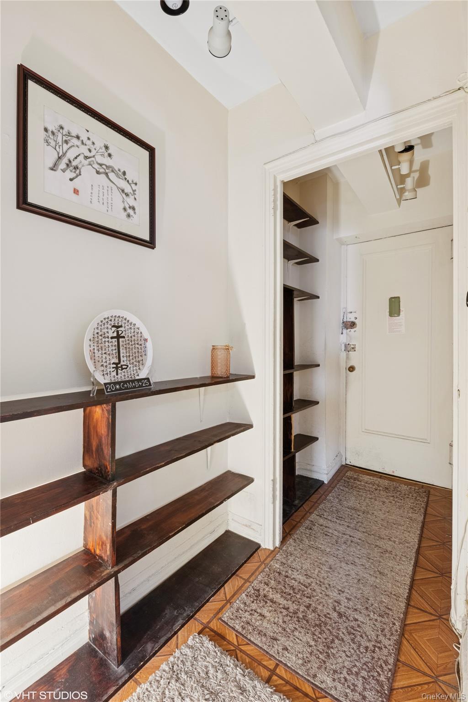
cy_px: 351
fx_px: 292
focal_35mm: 15
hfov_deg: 77.3
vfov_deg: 100.4
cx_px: 234
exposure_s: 1/1.25
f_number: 14
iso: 640
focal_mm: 15
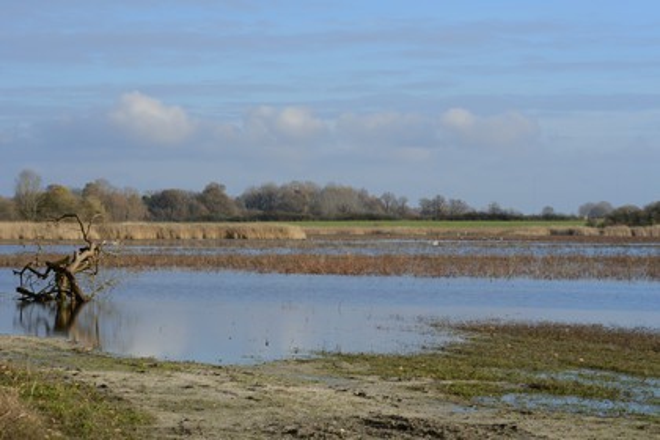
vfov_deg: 11.8
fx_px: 2127
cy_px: 220
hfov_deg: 17.6
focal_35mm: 116
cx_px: 330
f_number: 14
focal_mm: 116
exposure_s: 1/250
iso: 400
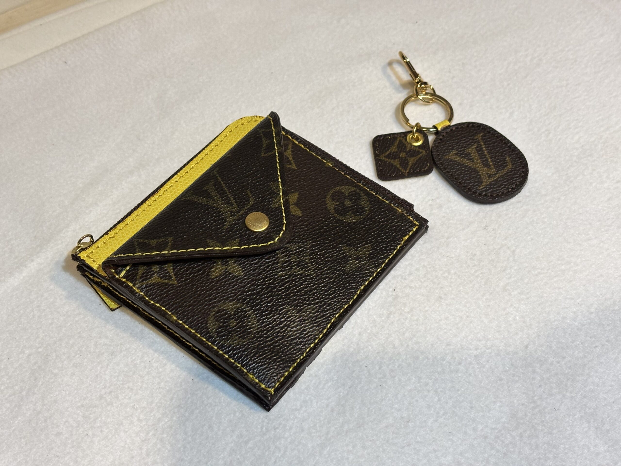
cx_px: 310
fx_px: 933
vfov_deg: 28.0
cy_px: 233
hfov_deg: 36.8
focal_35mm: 52
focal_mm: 5.96
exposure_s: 1/50
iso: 80
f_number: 1.6
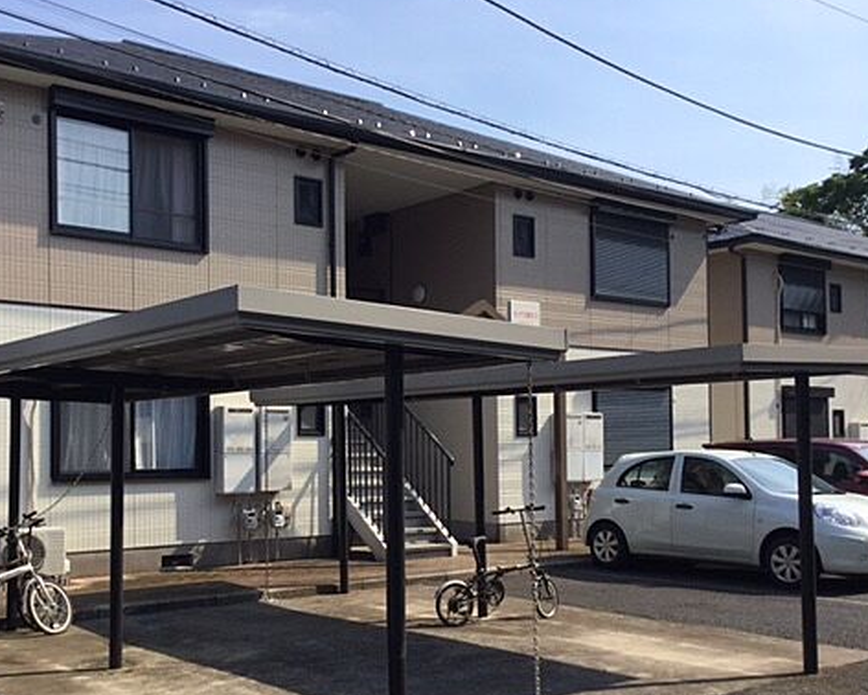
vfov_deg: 36.4
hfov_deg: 44.2
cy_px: 414
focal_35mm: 41
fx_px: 1054
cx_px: 302
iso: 25
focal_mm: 3.3
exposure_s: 1/1031
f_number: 2.4
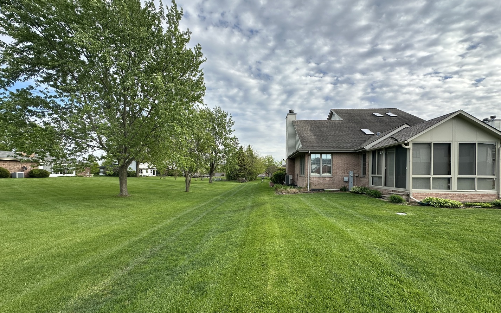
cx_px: 252
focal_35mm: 15
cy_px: 175
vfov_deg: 74.5
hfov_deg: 101.5
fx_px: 205
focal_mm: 2.22
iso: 40
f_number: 2.2
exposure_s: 1/769
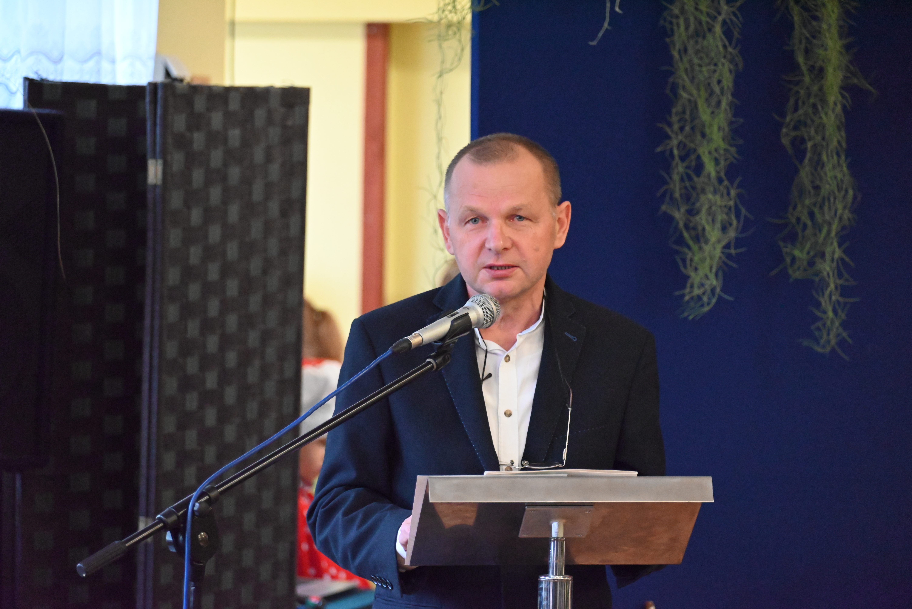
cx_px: 456
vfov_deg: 8.3
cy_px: 304
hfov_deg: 12.4
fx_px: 4181
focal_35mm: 165
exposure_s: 1/125
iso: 11400
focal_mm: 165
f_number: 5.3
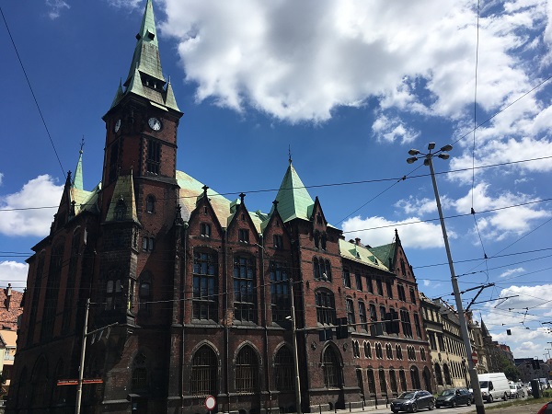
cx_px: 276
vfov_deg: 48.2
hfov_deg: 61.7
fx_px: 462
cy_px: 207
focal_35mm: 29
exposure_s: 1/2959
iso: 25
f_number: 2.2
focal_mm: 4.15
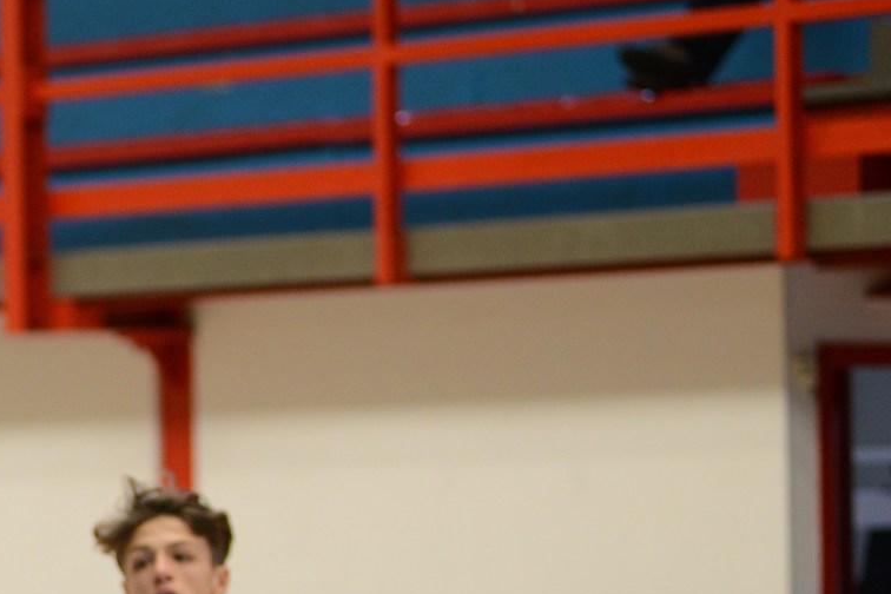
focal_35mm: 292
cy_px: 827
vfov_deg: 4.7
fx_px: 7226
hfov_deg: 6.9
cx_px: -467
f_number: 2.8
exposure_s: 1/640
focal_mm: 92
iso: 1250
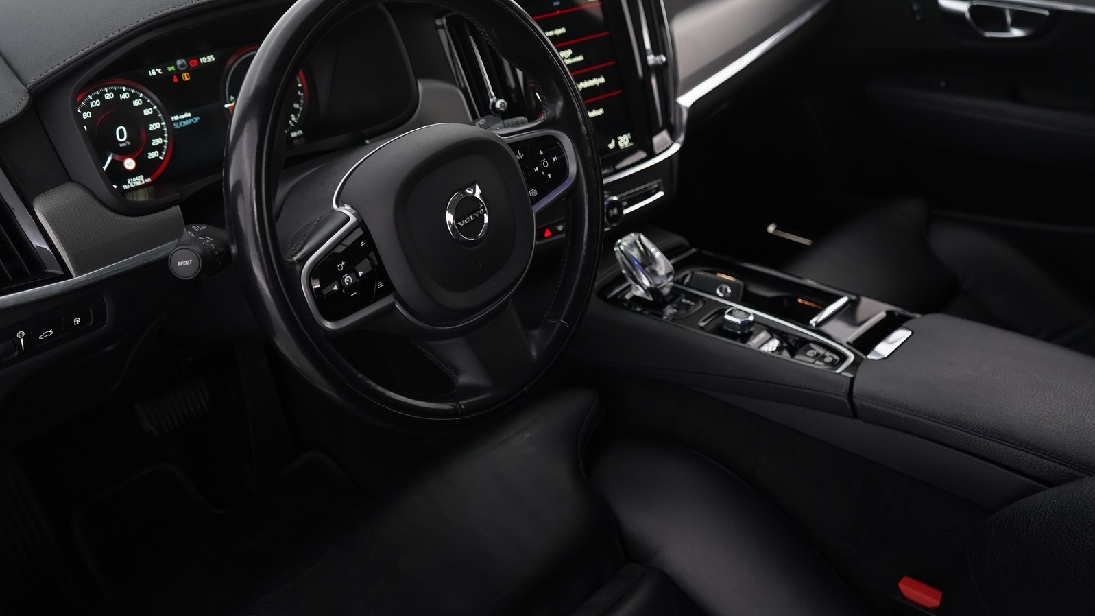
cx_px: 541
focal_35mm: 34
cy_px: 308
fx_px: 987
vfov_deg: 34.6
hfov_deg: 58.0
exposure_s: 1/60
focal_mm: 32
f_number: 4
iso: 4000
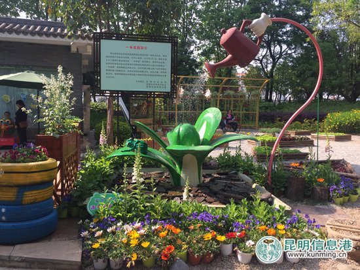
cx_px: 180
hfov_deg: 61.6
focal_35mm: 29
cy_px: 135
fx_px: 302
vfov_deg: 48.3
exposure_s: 1/599
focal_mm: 4.15
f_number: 2.2
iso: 32
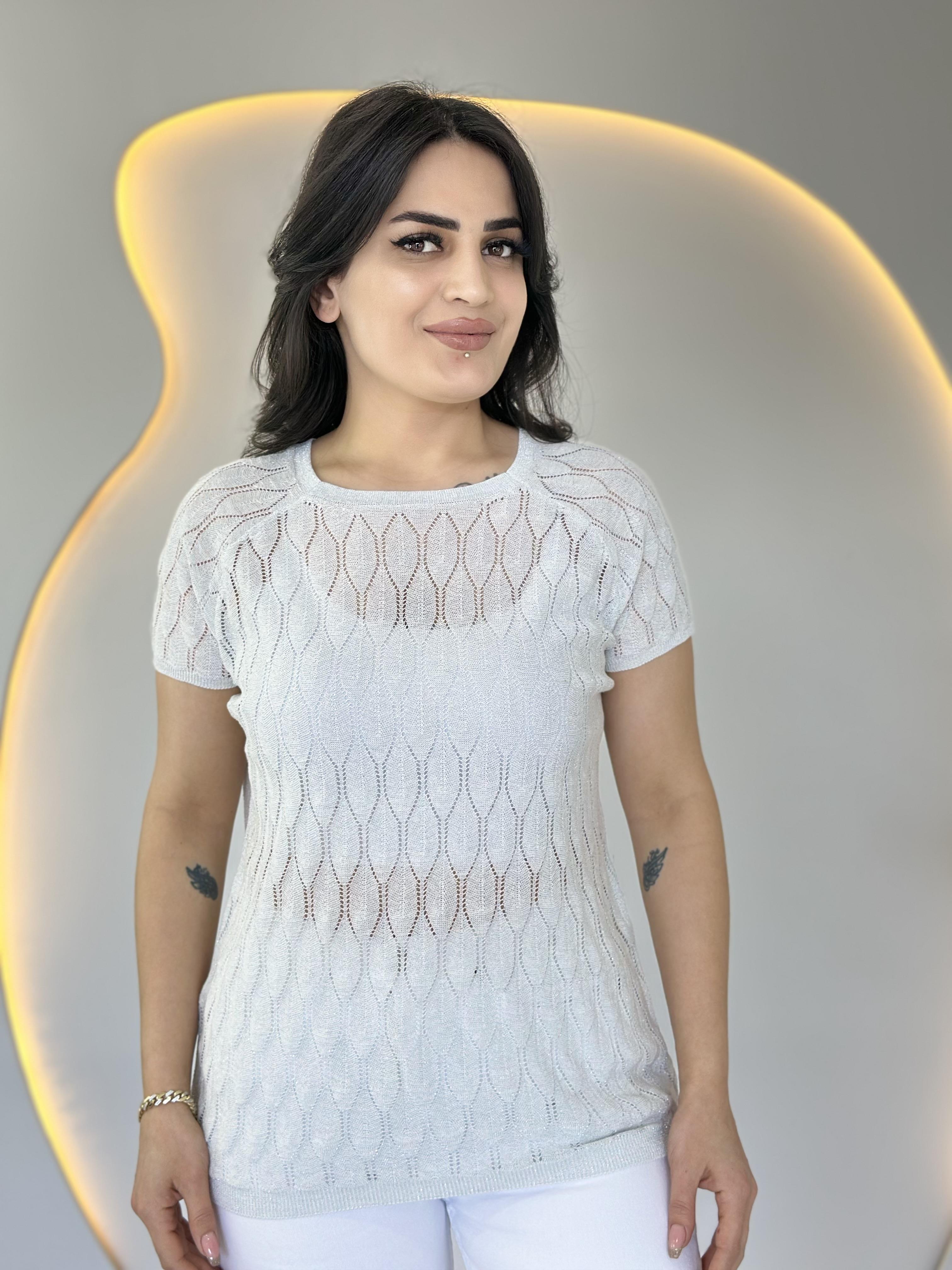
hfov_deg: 30.3
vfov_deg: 39.7
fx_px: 1760
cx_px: 476
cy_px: 635
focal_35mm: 48
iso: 100
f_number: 1.78
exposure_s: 1/100
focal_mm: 6.86
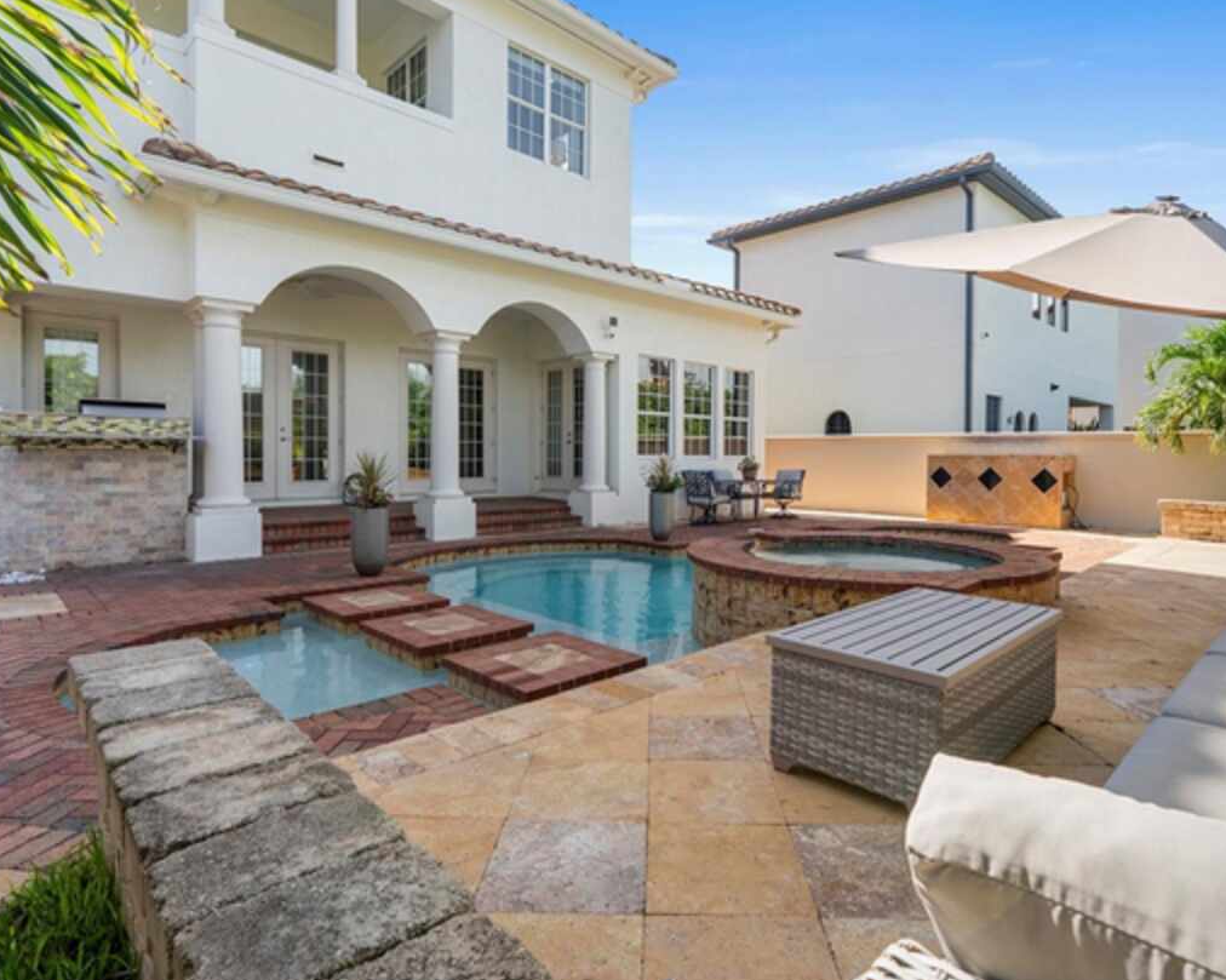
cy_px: 469
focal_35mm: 19
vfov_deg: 70.8
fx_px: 689
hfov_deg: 83.1
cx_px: 668
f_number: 9
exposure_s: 1/60
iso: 250
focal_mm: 16
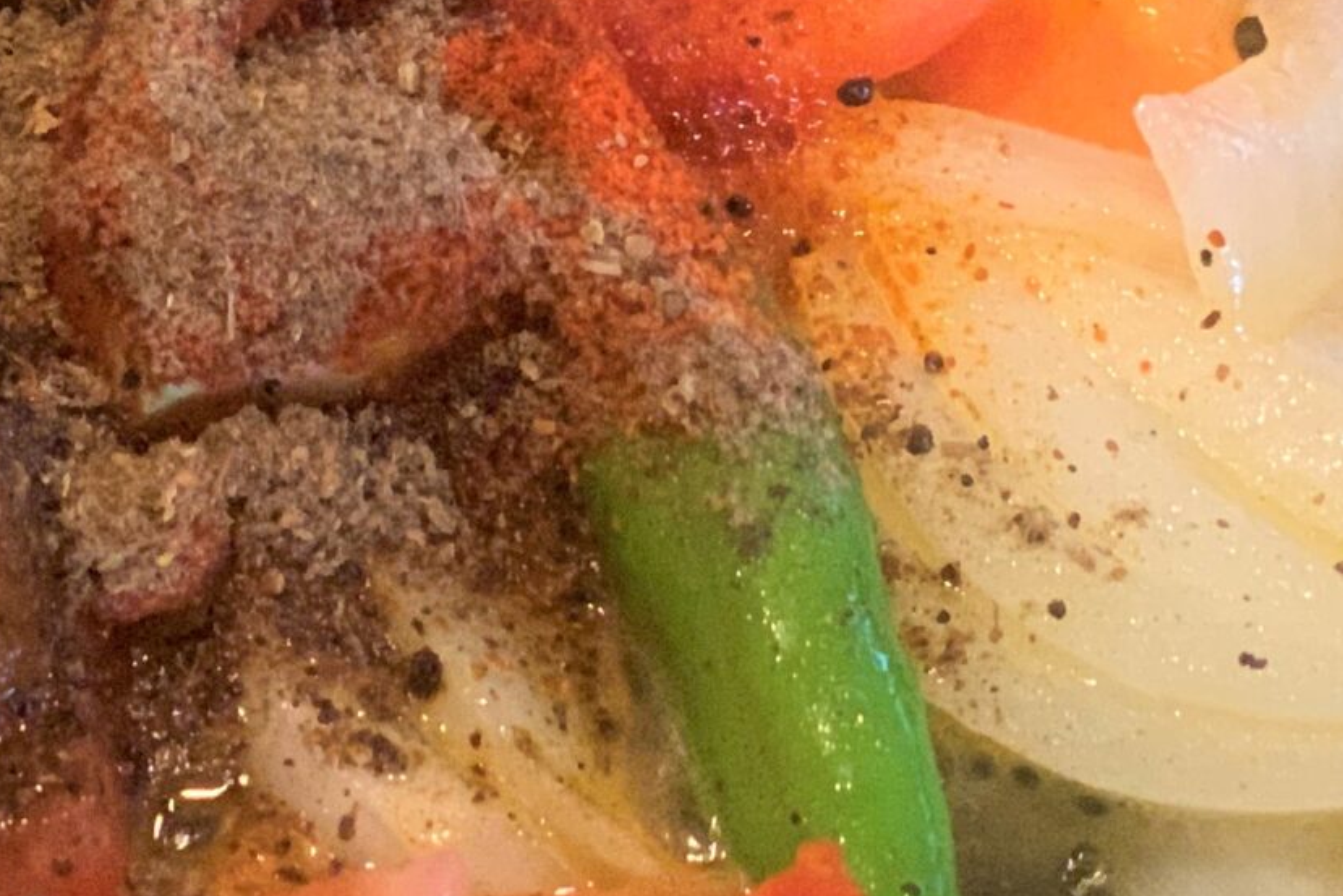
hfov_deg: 12.0
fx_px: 6231
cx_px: -251
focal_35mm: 167
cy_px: 599
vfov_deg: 8.2
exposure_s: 1/50
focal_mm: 6
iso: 400
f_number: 2.4
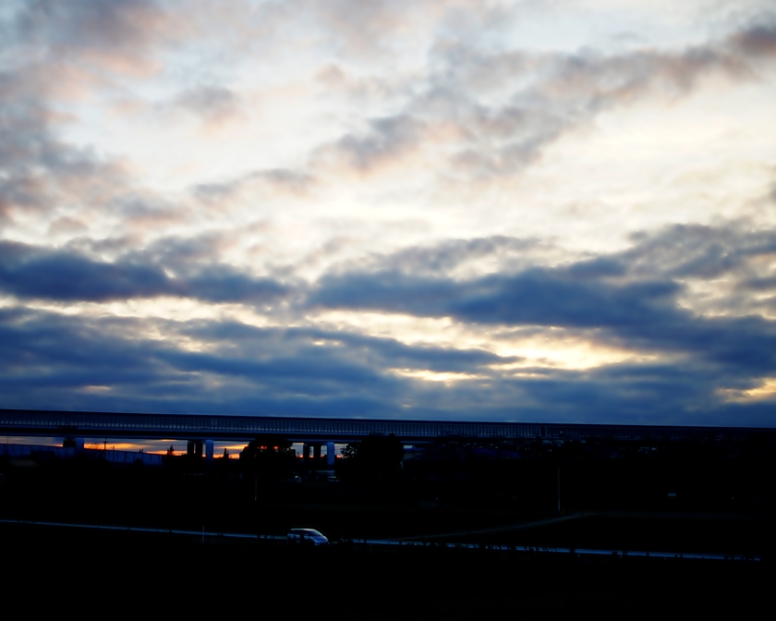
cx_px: 371
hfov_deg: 38.8
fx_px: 1102
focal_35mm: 48
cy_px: 308
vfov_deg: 31.5
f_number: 1.8
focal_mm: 28
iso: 200
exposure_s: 1/1250
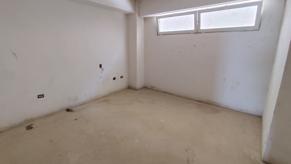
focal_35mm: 18
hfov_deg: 92.7
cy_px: 77
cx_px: 146
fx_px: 139
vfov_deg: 61.0
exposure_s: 1/100
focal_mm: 1.65
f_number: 2.2
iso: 80
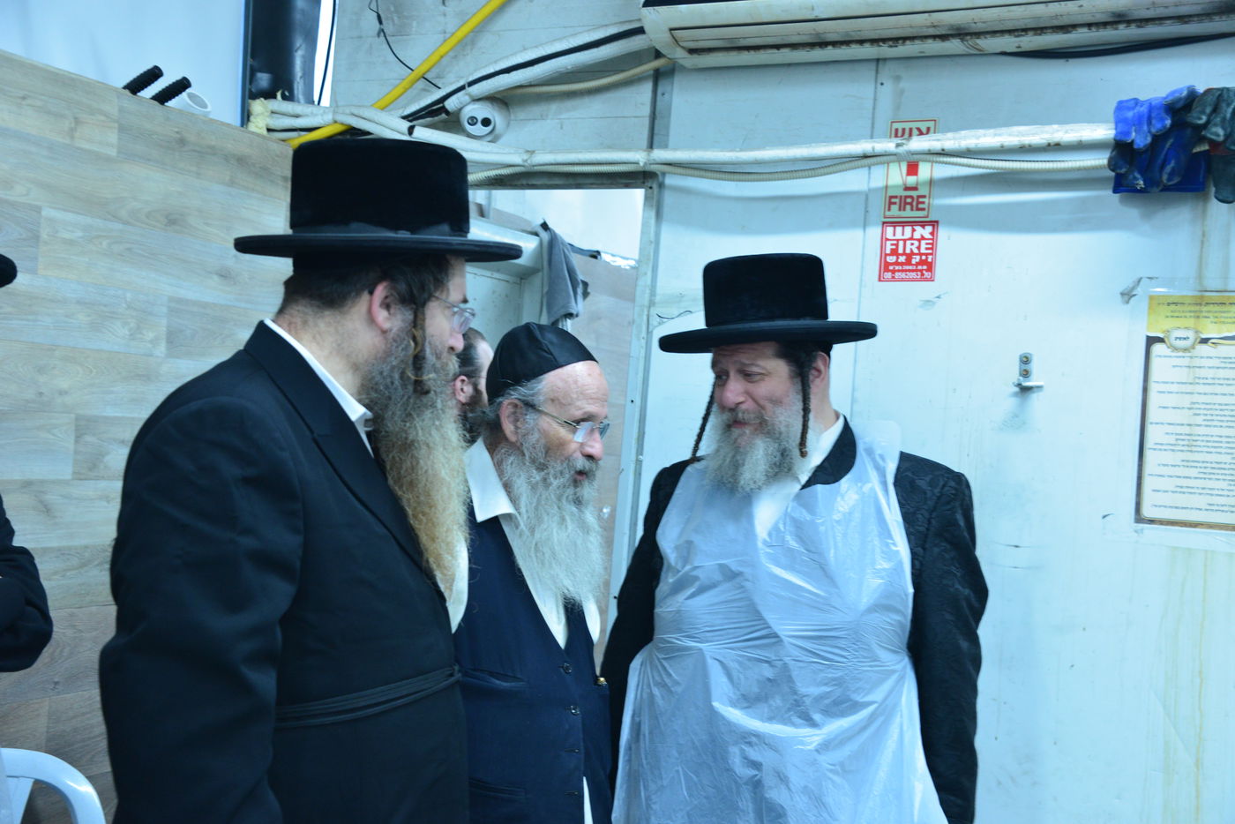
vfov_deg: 28.1
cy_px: 412
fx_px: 1647
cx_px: 618
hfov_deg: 41.1
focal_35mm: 48
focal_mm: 48
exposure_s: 1/100
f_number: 5.6
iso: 2000
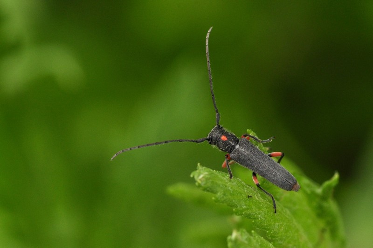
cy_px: 124
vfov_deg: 9.1
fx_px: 1552
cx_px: 186
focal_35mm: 150
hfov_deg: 13.7
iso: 400
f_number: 18
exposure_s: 1/320
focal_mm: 100
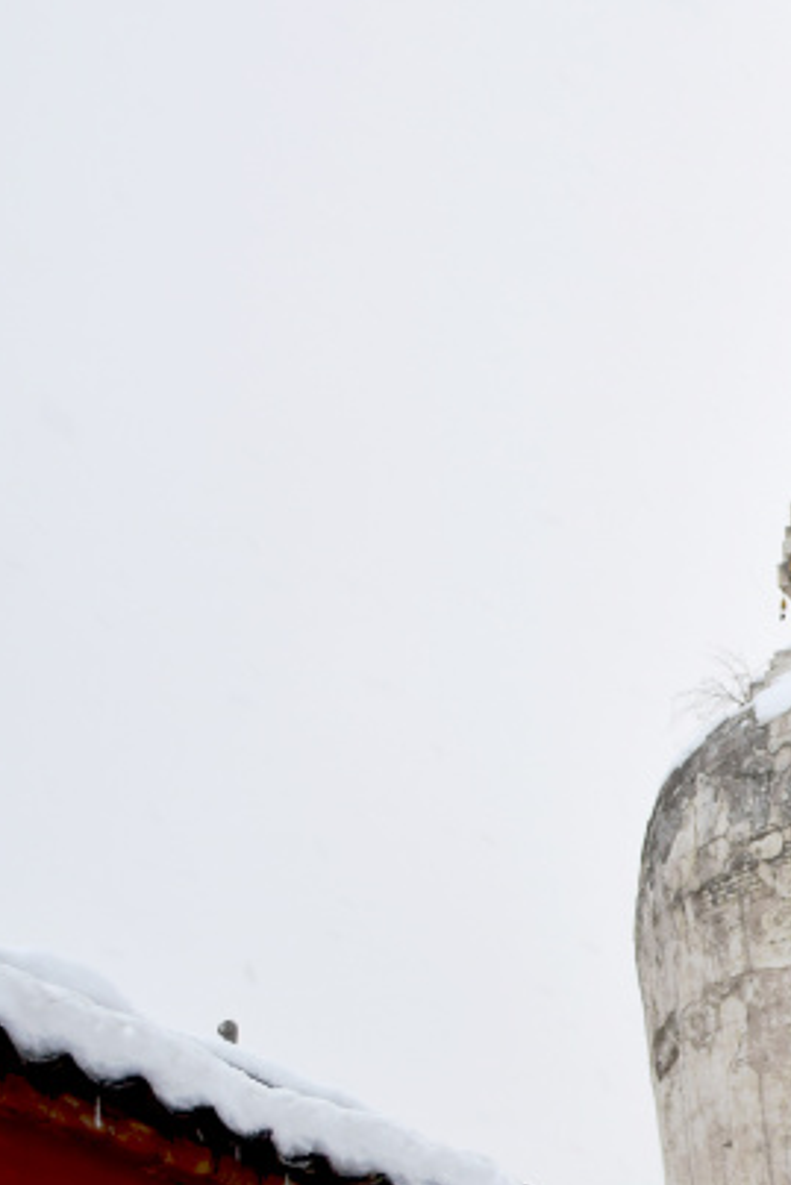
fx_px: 4709
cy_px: 935
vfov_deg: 14.3
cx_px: 1159
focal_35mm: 143
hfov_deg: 9.4
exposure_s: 1/100
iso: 100
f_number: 5
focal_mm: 32
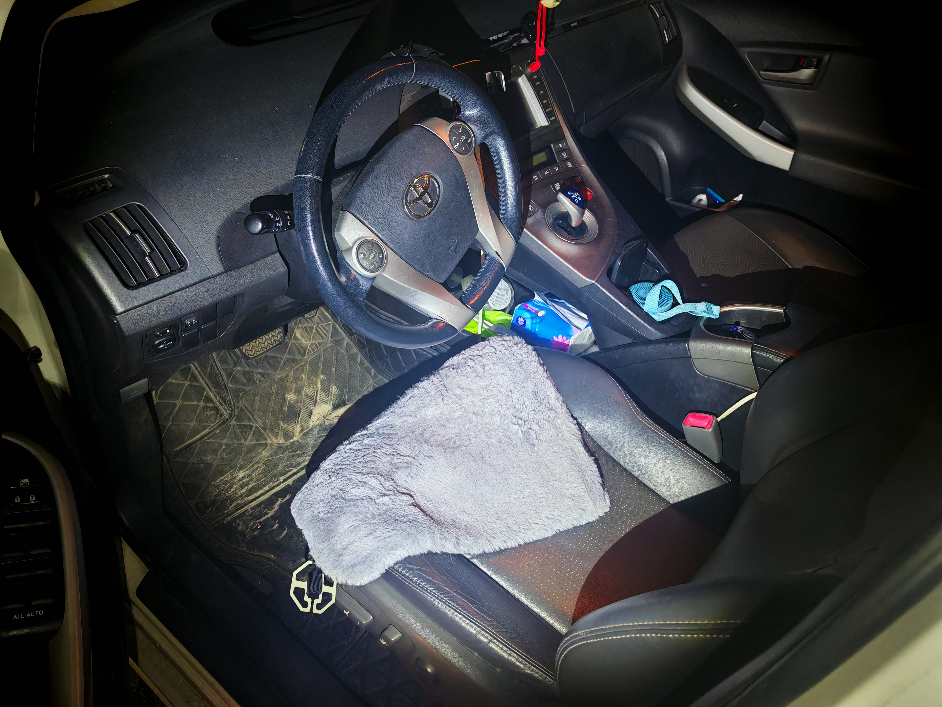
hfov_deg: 67.3
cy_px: 354
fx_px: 708
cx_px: 471
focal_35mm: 26
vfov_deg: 53.1
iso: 1000
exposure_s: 1/33
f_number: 1.6
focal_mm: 5.4
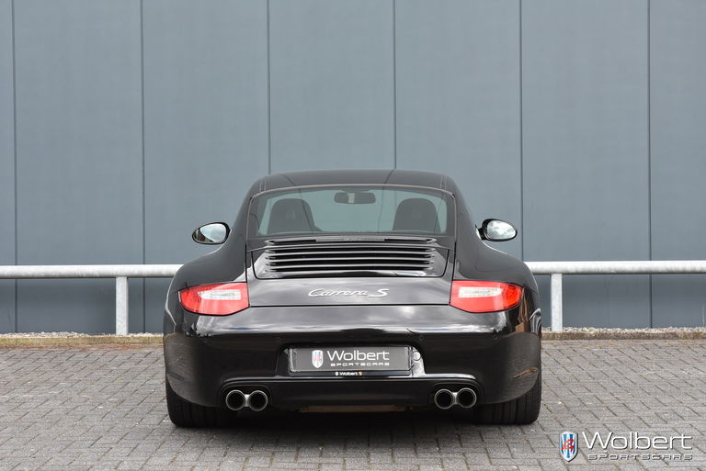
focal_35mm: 72
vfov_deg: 19.0
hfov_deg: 28.1
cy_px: 236
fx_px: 1413
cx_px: 353
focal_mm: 48
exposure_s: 1/400
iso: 800
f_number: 8
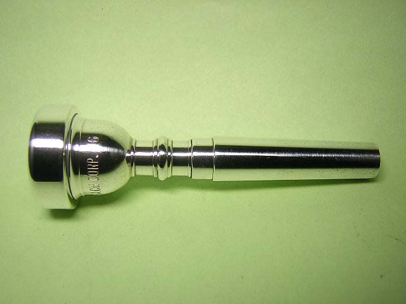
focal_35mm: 36
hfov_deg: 51.4
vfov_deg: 39.7
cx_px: 203
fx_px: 422
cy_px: 152
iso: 100
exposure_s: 1/55.5
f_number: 2.6
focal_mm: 4.7
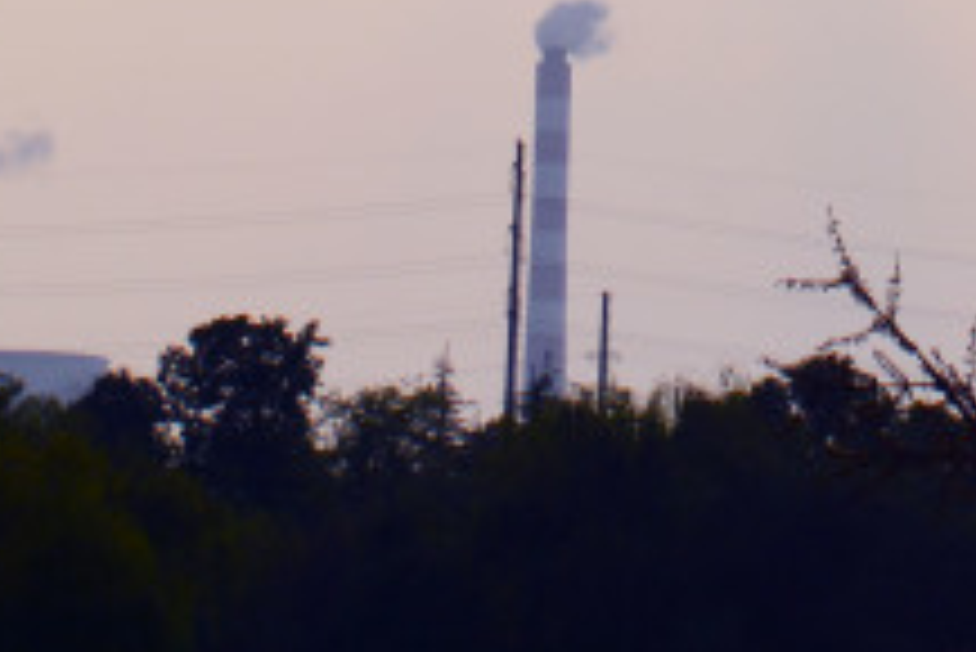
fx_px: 4612
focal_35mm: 170
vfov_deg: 7.7
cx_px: 904
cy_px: -686
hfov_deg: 12.0
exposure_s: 1/500
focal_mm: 24
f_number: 11
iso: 110
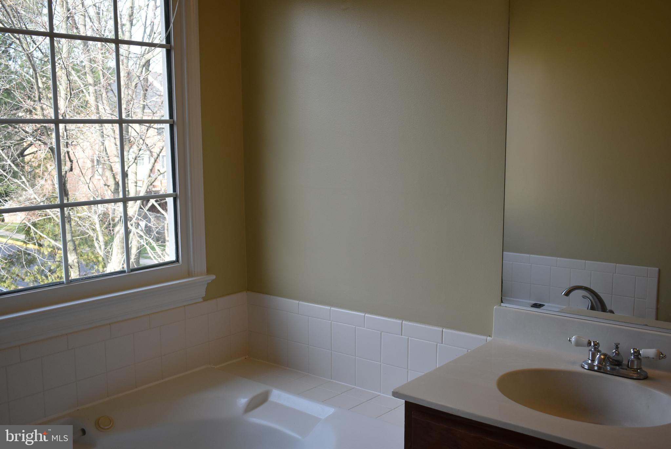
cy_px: 224
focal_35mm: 36
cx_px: 336
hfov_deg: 53.1
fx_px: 671
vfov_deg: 36.9
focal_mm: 24
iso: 400
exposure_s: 1/250
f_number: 5.6
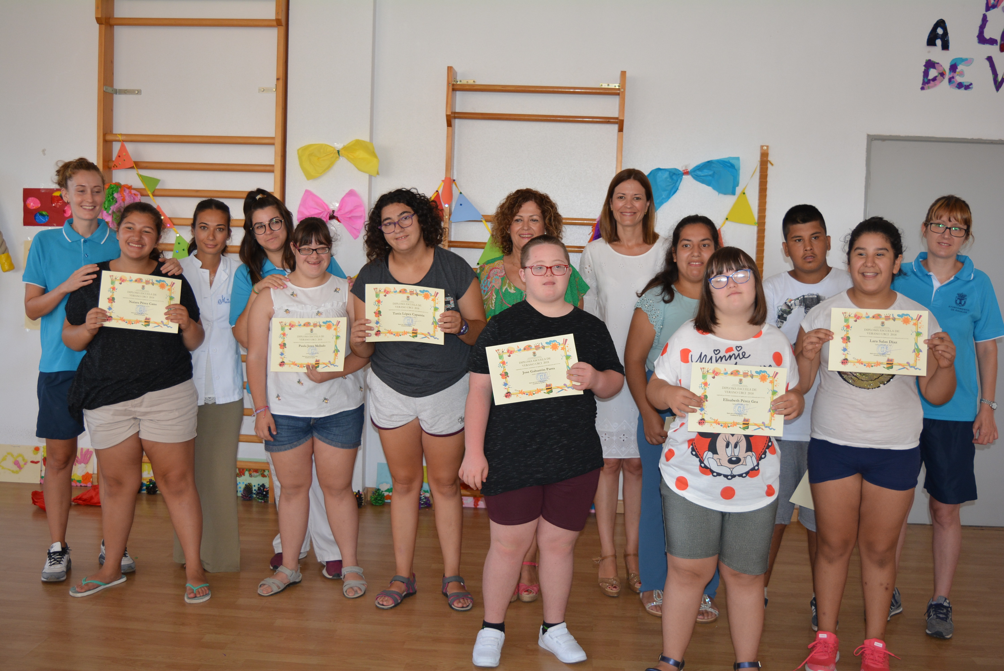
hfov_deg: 51.2
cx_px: 502
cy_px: 336
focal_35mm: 38
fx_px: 1047
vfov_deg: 35.6
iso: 400
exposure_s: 1/60
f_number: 4
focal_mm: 25
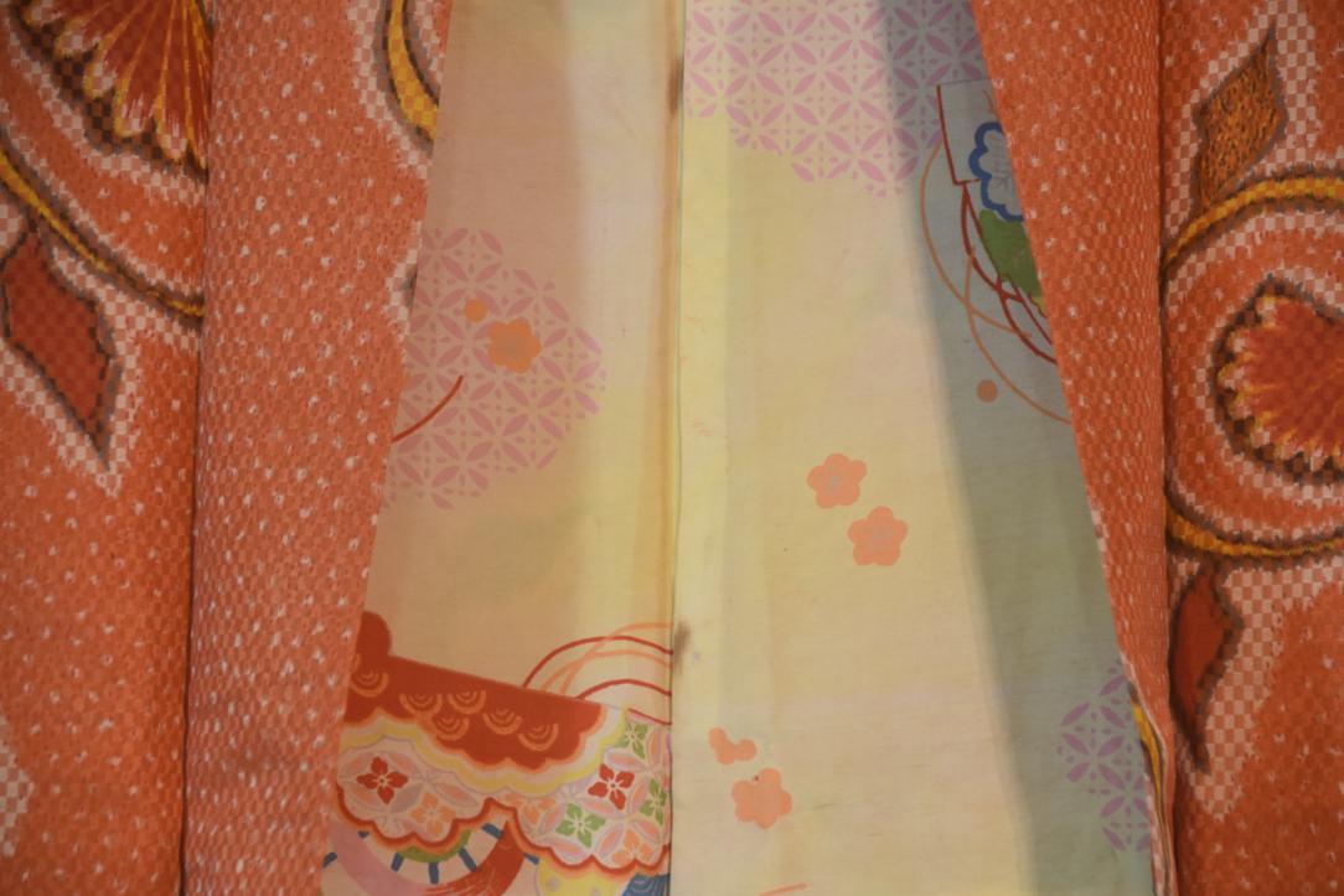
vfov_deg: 7.0
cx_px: 672
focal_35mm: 195
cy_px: 448
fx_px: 7280
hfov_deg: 10.5
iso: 560
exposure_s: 1/60
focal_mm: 130
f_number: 6
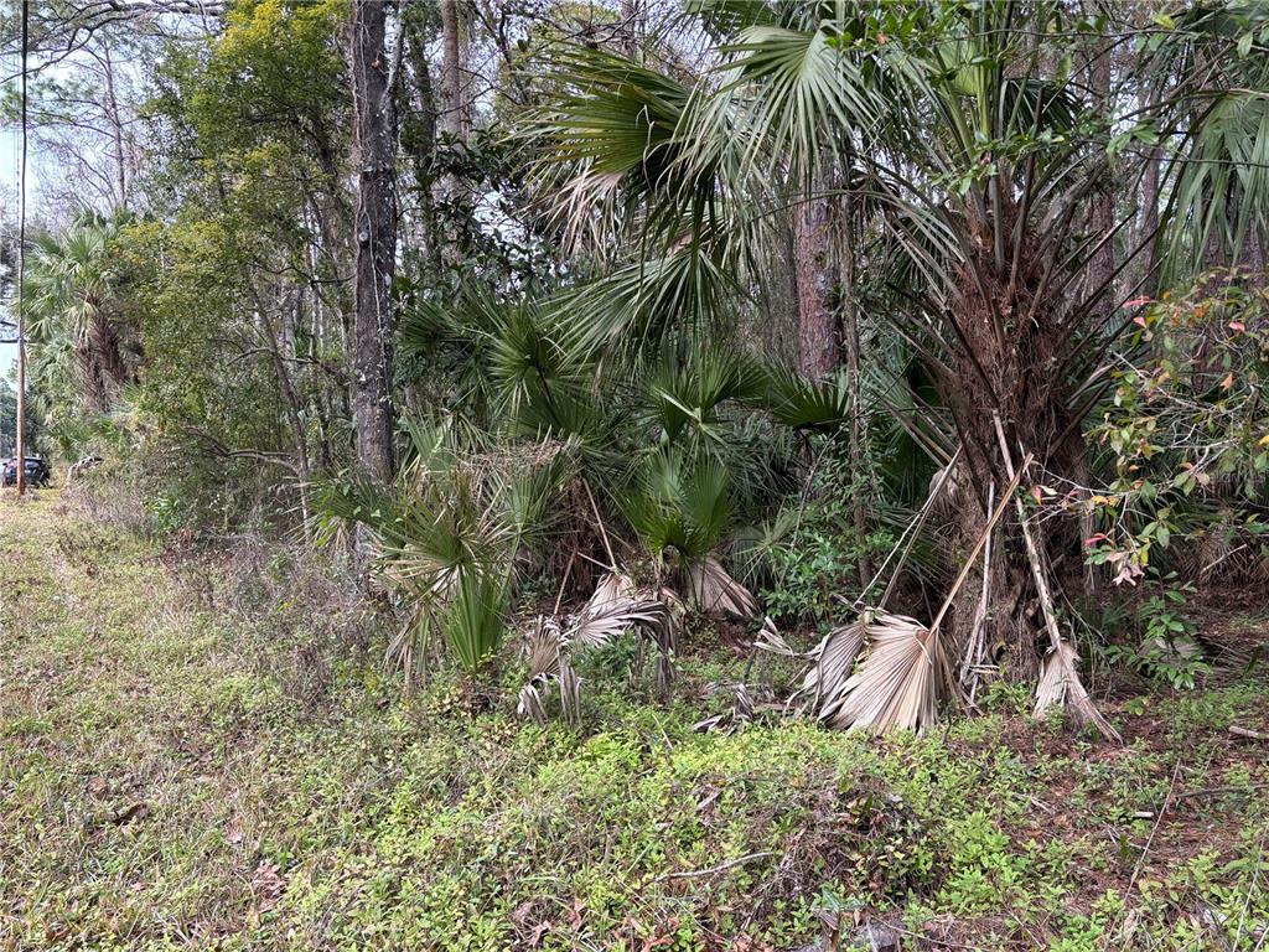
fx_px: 953
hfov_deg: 67.3
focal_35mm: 26
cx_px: 634
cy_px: 476
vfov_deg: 53.1
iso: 40
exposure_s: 1/184
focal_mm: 5.96
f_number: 1.6
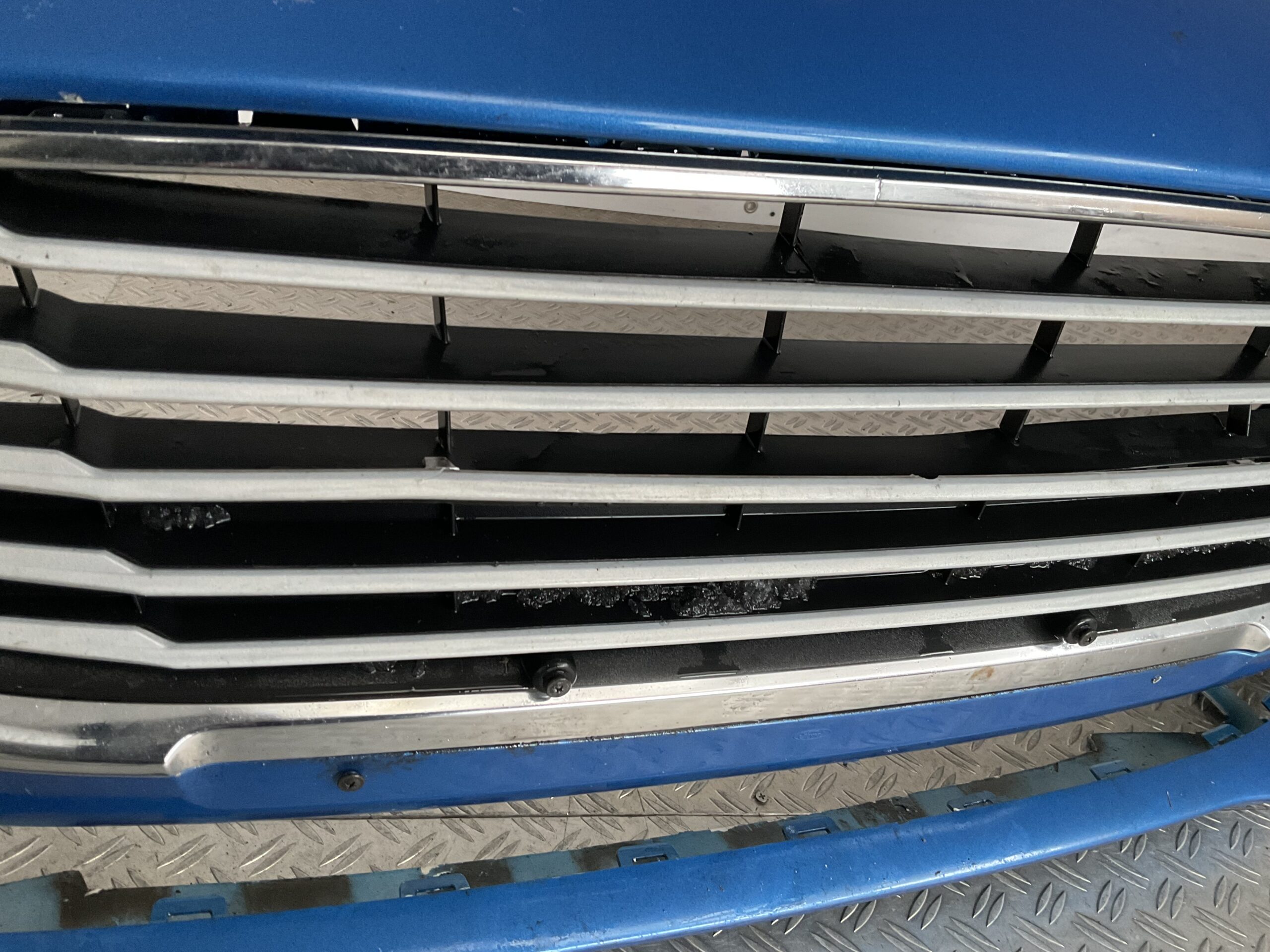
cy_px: 476
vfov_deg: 48.2
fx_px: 1064
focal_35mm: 29
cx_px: 635
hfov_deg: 61.7
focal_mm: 3
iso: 160
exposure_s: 1/60
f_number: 1.8
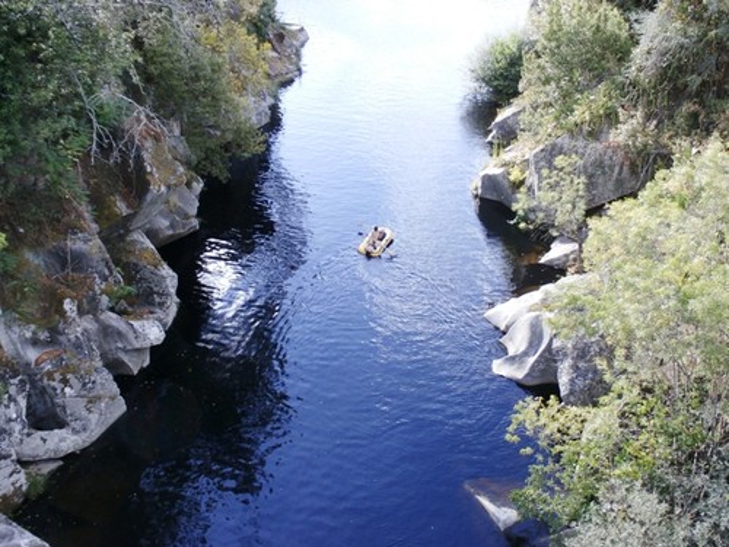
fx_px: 653
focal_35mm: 31
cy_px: 274
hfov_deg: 58.4
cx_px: 364
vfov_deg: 45.4
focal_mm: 5.46
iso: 100
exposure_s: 1/125
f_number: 3.3
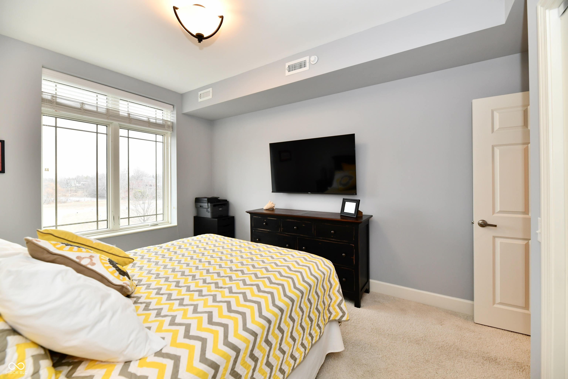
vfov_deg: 81.2
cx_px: 284
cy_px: 190
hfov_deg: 104.3
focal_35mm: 14
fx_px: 221
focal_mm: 14
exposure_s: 1/80
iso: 640
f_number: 6.3
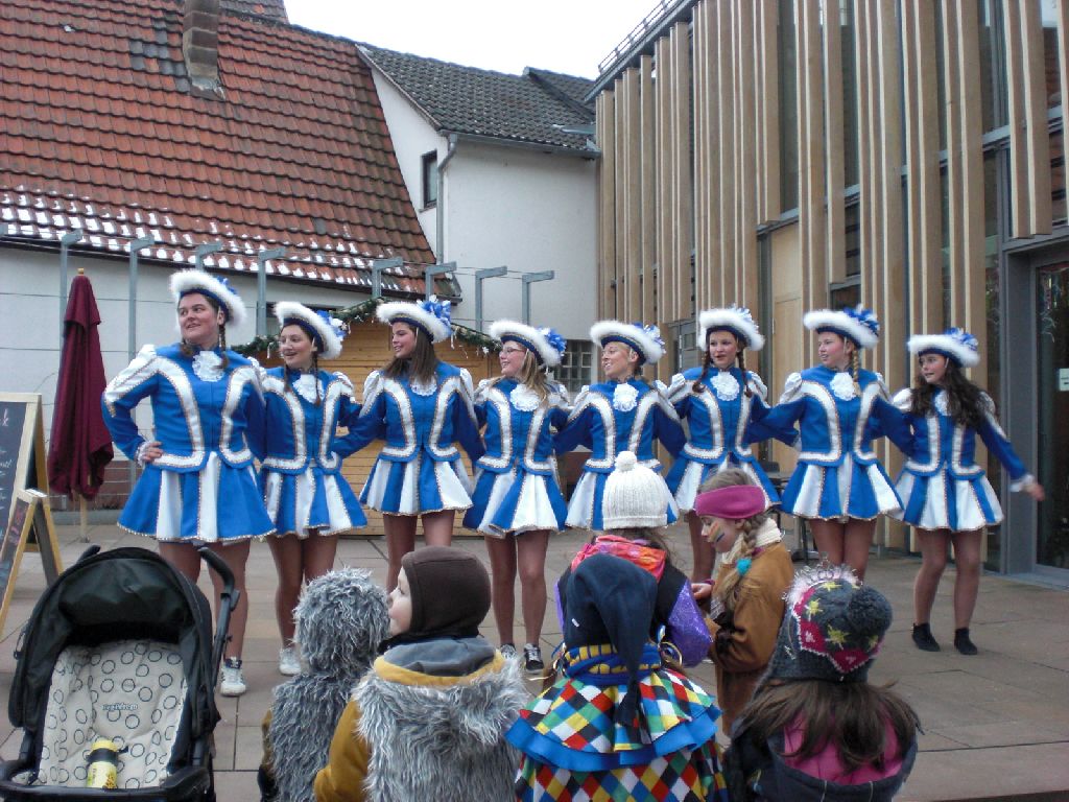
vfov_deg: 37.7
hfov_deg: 49.0
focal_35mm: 38
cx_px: 534
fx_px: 1174
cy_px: 401
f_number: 3.1
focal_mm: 6.3
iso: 200
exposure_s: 1/125
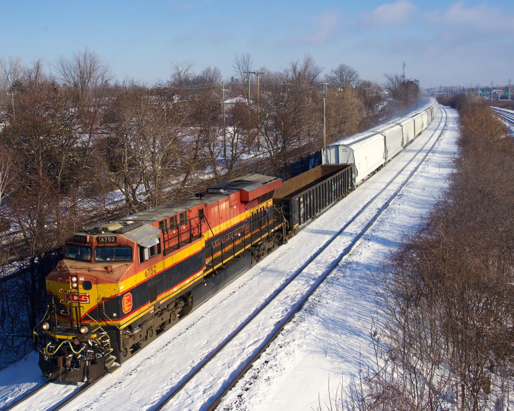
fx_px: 593
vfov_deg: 38.2
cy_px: 204
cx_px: 245
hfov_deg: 46.8
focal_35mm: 39
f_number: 8
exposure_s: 1/1000
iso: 250
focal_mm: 34
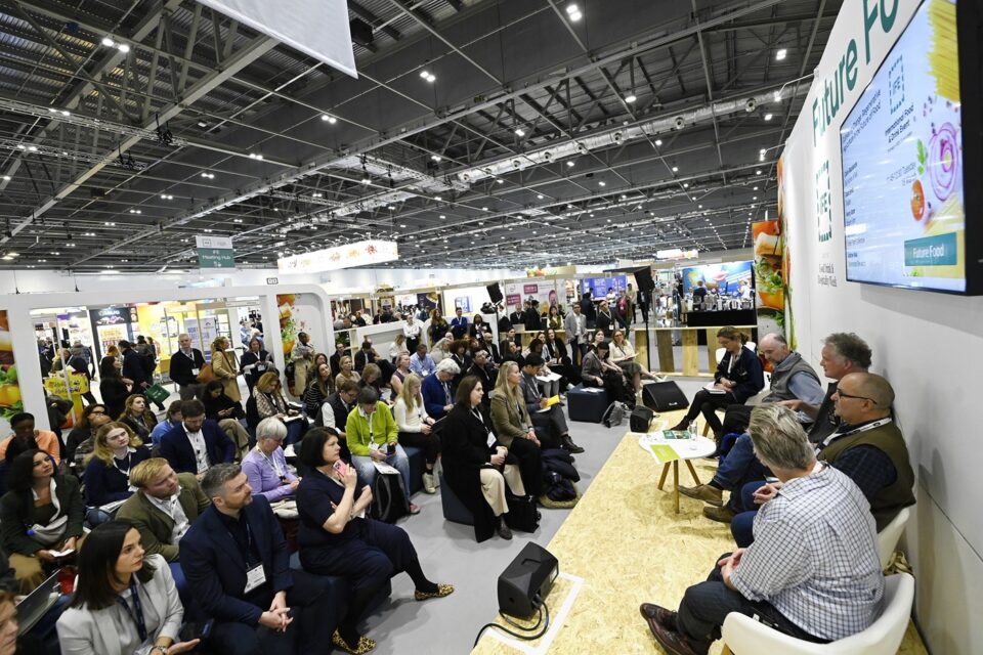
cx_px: 492
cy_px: 328
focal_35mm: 15
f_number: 4
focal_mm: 15
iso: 4000
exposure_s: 1/250
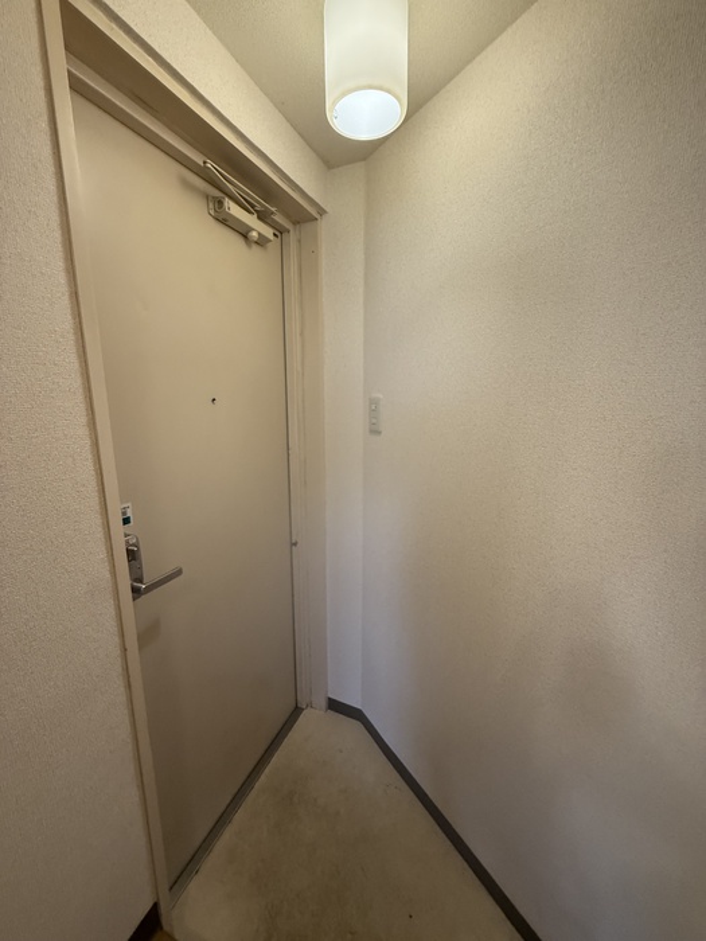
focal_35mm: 14
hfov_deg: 85.7
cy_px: 470
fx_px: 381
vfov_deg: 102.1
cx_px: 353
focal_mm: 2.22
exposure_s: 1/100
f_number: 2.2
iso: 320
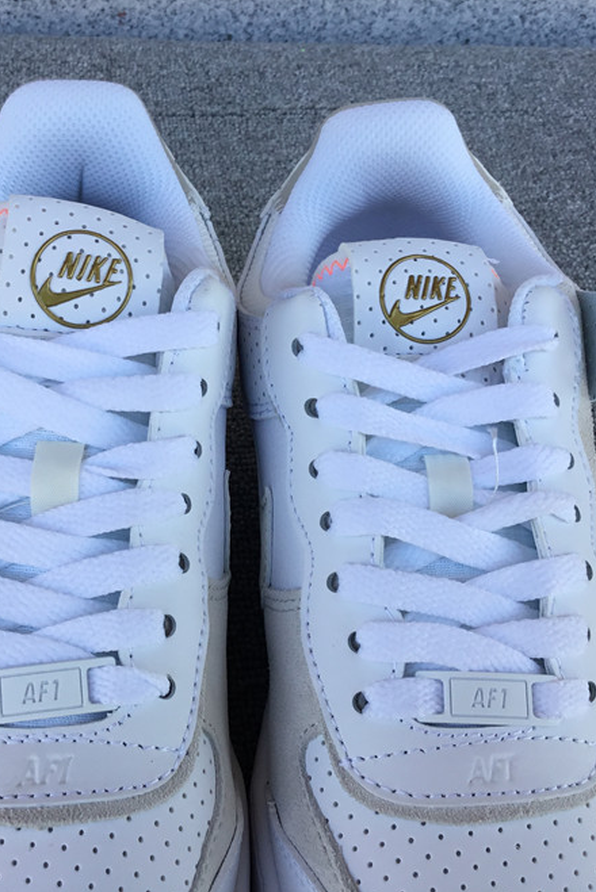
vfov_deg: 44.5
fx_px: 1091
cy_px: 443
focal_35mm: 44
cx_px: 234
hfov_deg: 30.5
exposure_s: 1/213
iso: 25
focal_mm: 3.3
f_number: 2.4
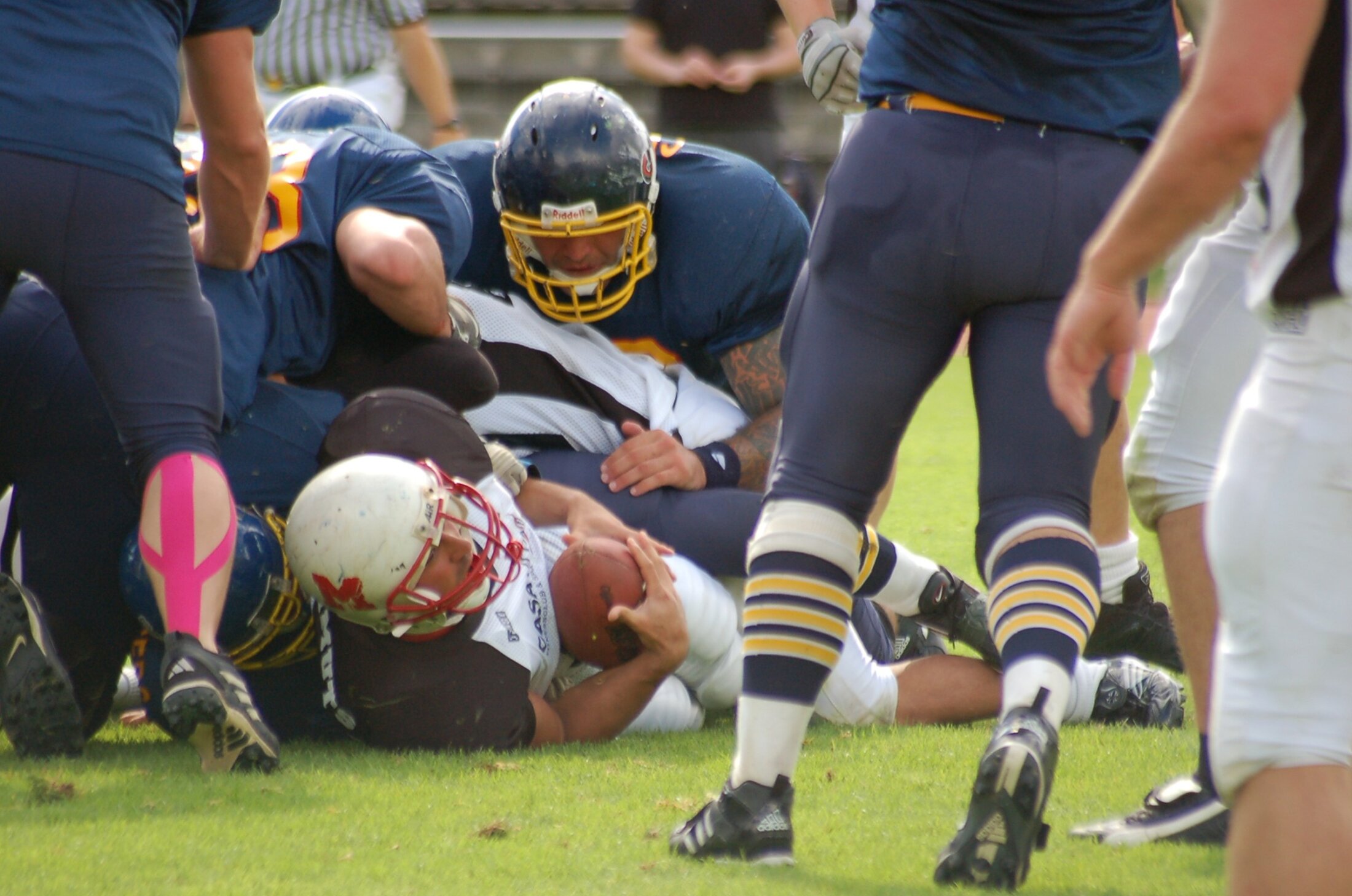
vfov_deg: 3.0
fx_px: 16868
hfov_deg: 4.6
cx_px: 676
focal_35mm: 450
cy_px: 448
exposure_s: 1/500
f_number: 5.6
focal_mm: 300
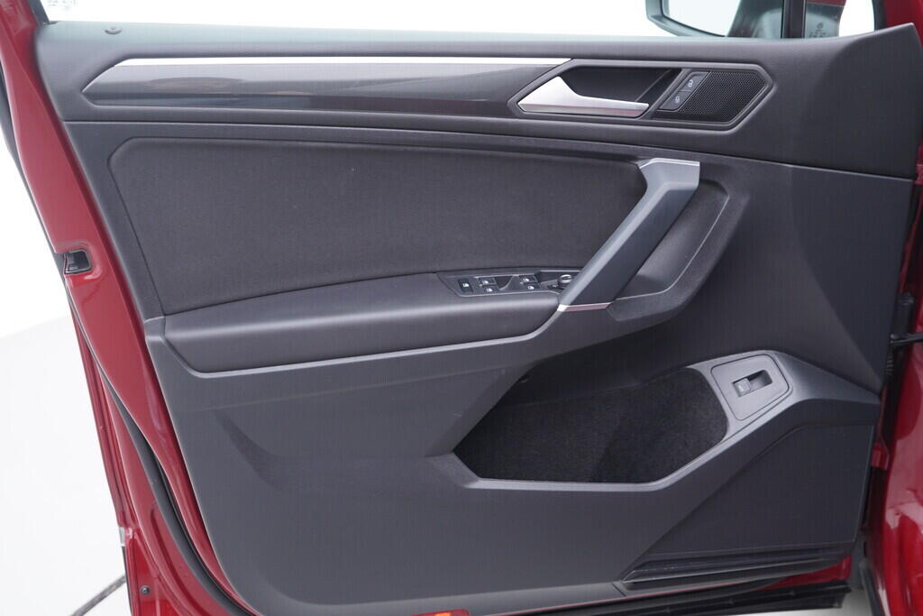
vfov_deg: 36.9
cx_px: 462
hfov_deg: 53.1
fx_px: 923
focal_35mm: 36
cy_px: 308
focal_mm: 24
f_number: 2.8
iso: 200
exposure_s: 1/40
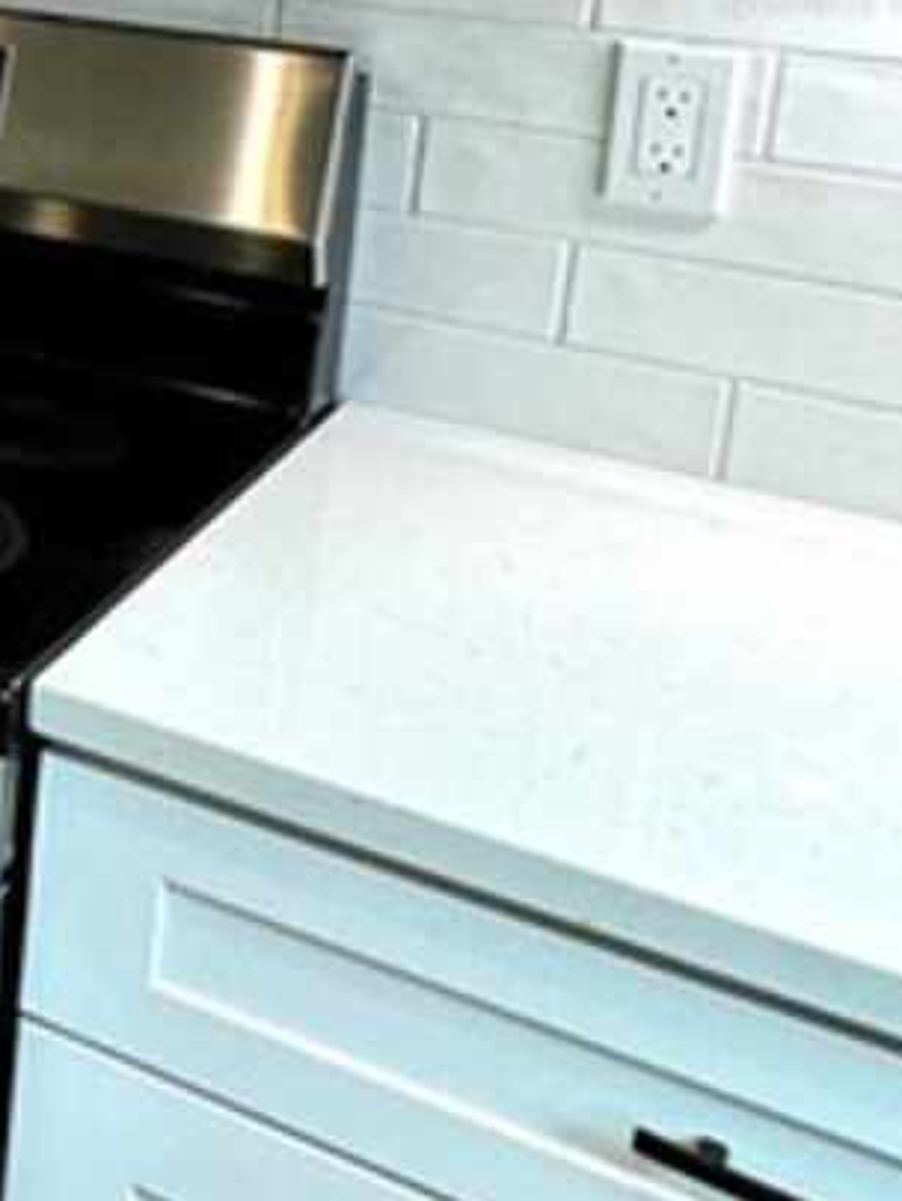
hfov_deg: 17.8
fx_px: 2049
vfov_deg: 30.3
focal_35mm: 59
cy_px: -12
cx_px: -881
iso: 80
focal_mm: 2.22
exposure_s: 1/120
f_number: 2.2
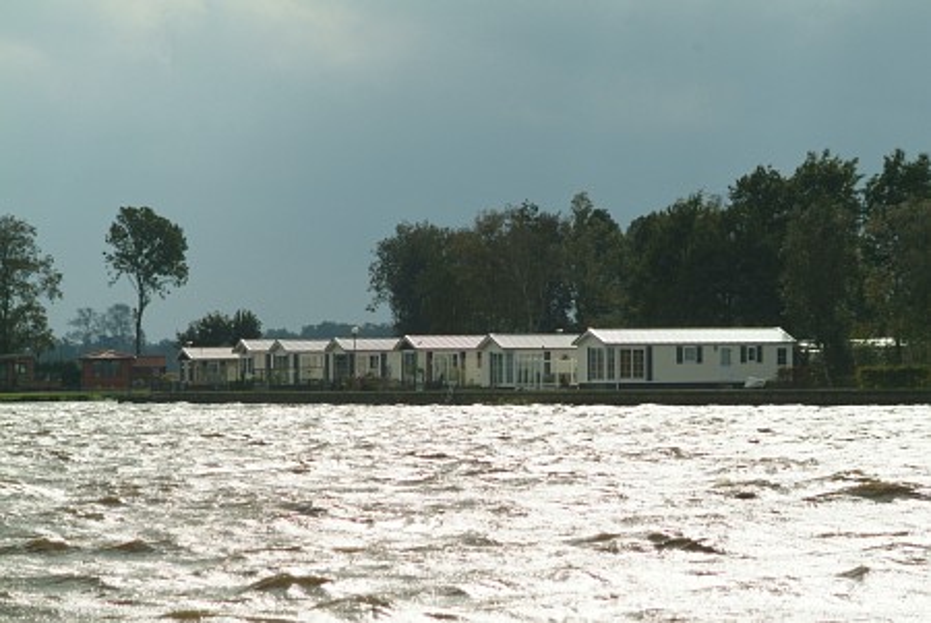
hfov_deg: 12.2
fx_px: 4349
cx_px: 466
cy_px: 312
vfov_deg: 8.2
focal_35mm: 168
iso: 400
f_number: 4.8
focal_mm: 112
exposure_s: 1/3000
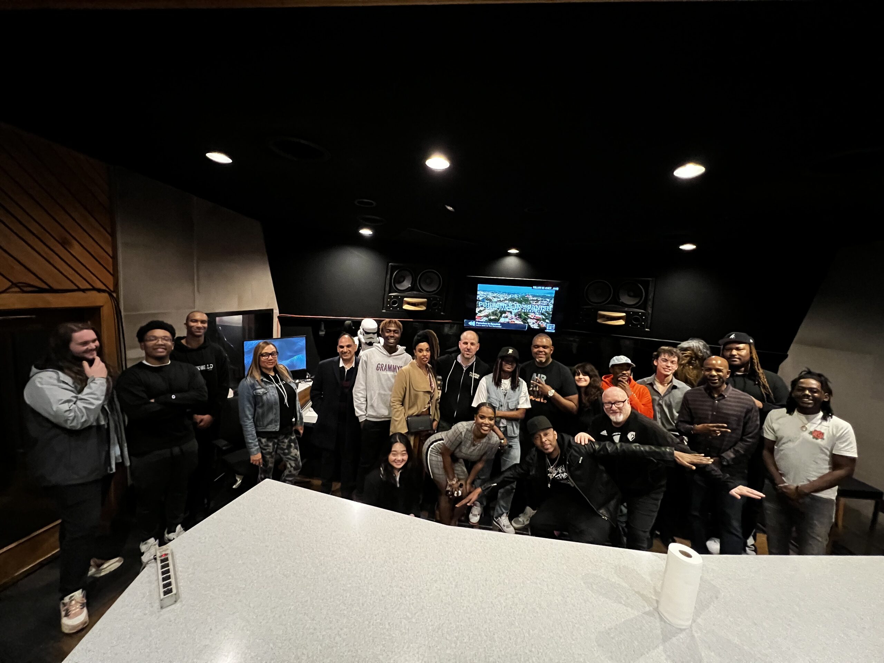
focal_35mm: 13
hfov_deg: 106.2
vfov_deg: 89.9
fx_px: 332
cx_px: 442
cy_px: 332
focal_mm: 1.57
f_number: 1.8
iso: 1000
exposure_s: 1/30
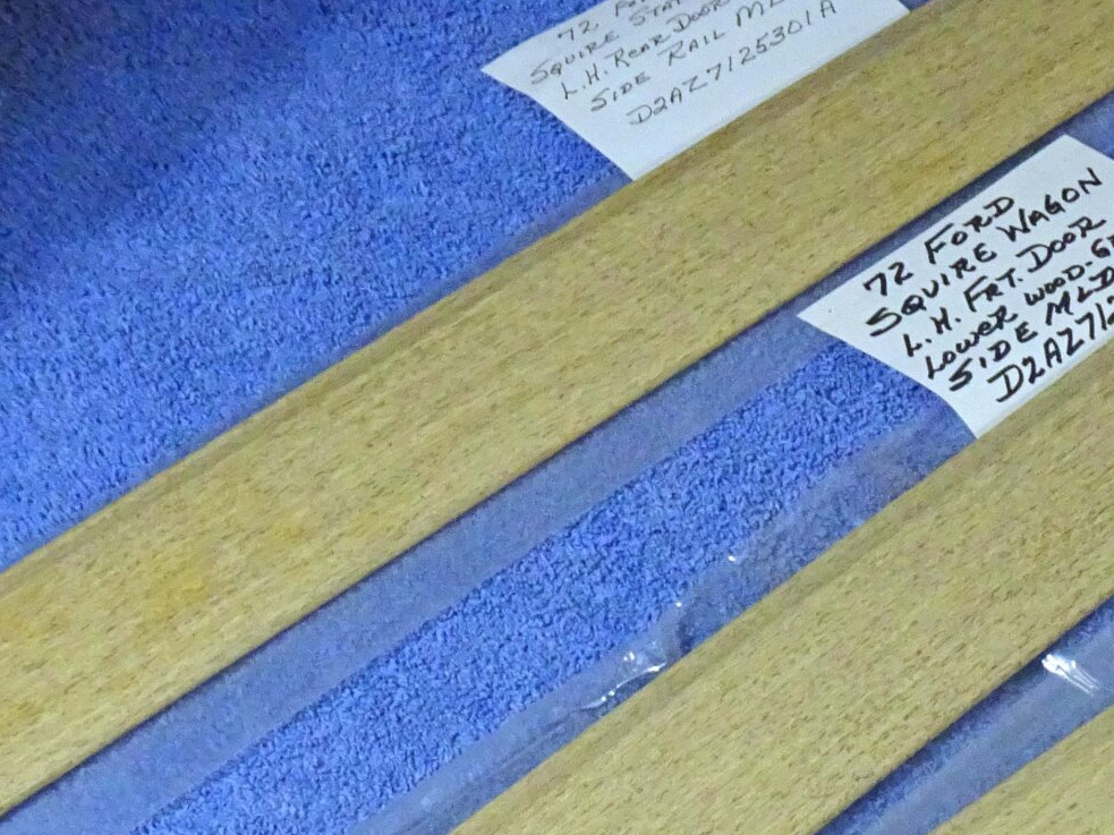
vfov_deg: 11.8
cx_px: 764
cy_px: 722
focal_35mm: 125
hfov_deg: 15.7
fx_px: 4022
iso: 800
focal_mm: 8.18
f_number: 4.5
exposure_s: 1/30
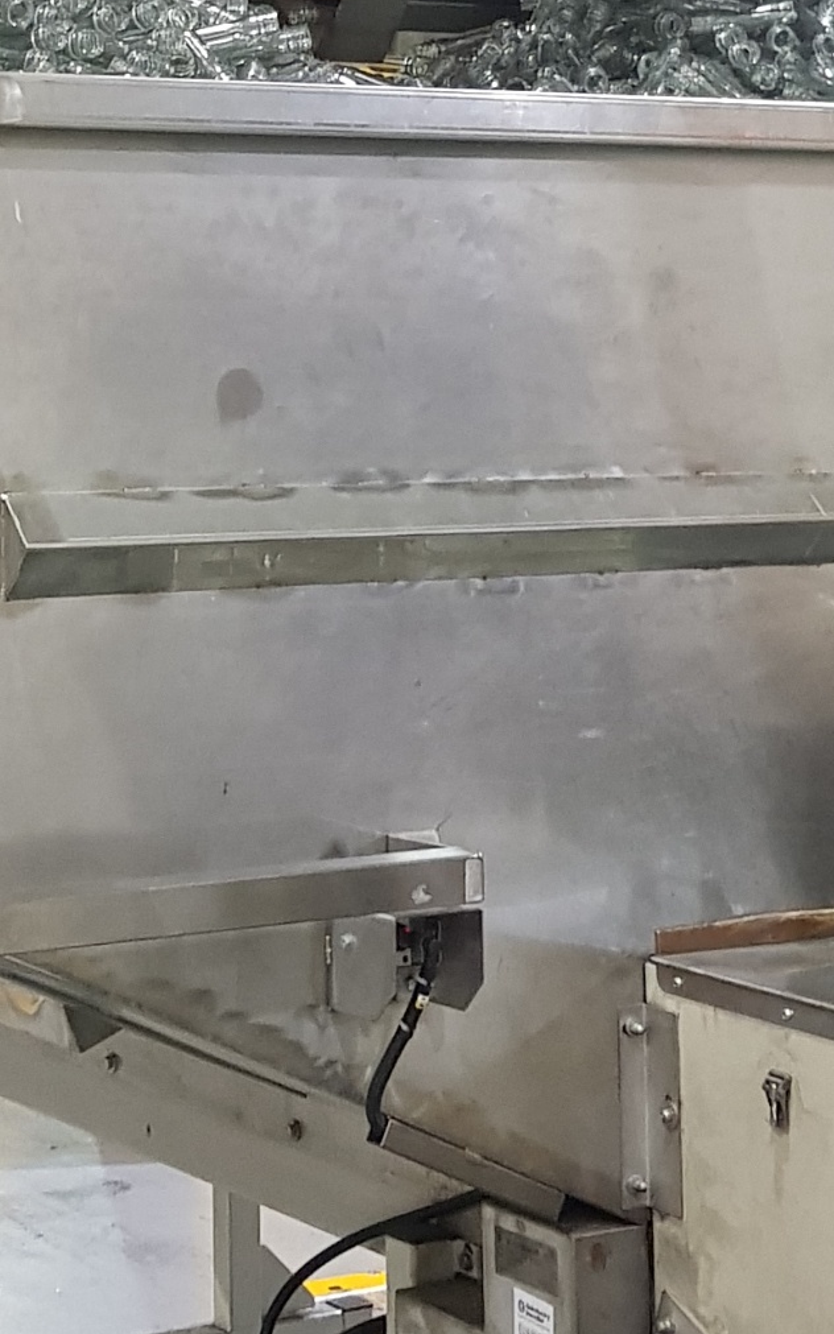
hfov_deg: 14.6
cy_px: 80
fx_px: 3236
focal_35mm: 89
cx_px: 158
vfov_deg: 22.6
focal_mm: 4.3
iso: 250
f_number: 1.7
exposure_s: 1/14
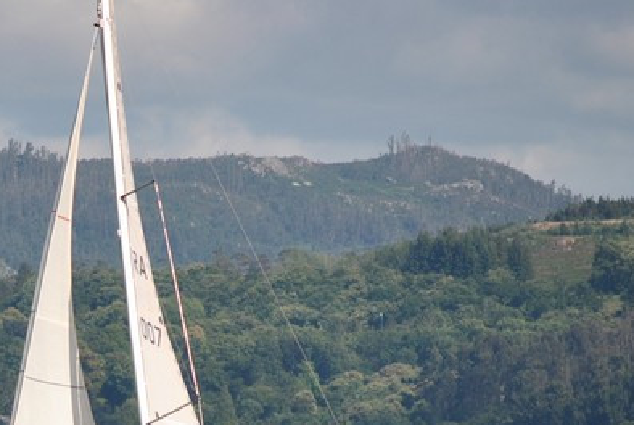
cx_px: 76
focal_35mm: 609
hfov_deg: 3.4
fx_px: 10741
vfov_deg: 2.3
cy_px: 430
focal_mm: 200
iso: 100
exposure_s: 1/500
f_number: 5.6
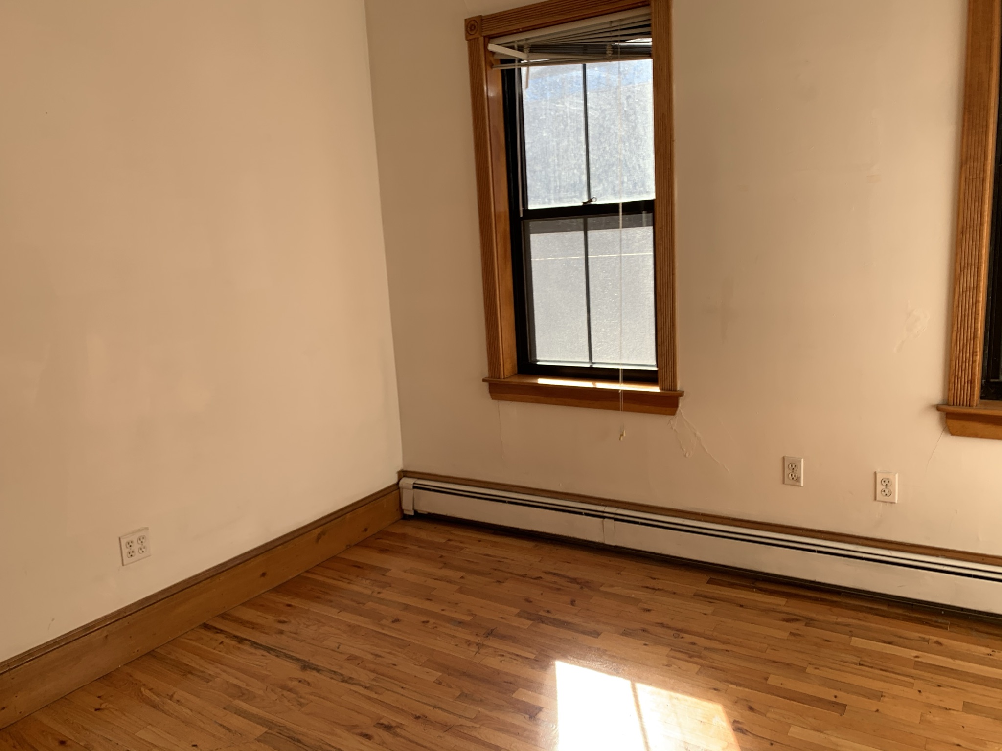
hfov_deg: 67.3
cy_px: 376
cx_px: 501
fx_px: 753
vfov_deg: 53.1
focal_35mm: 26
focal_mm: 4.25
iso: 25
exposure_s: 1/149
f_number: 1.8
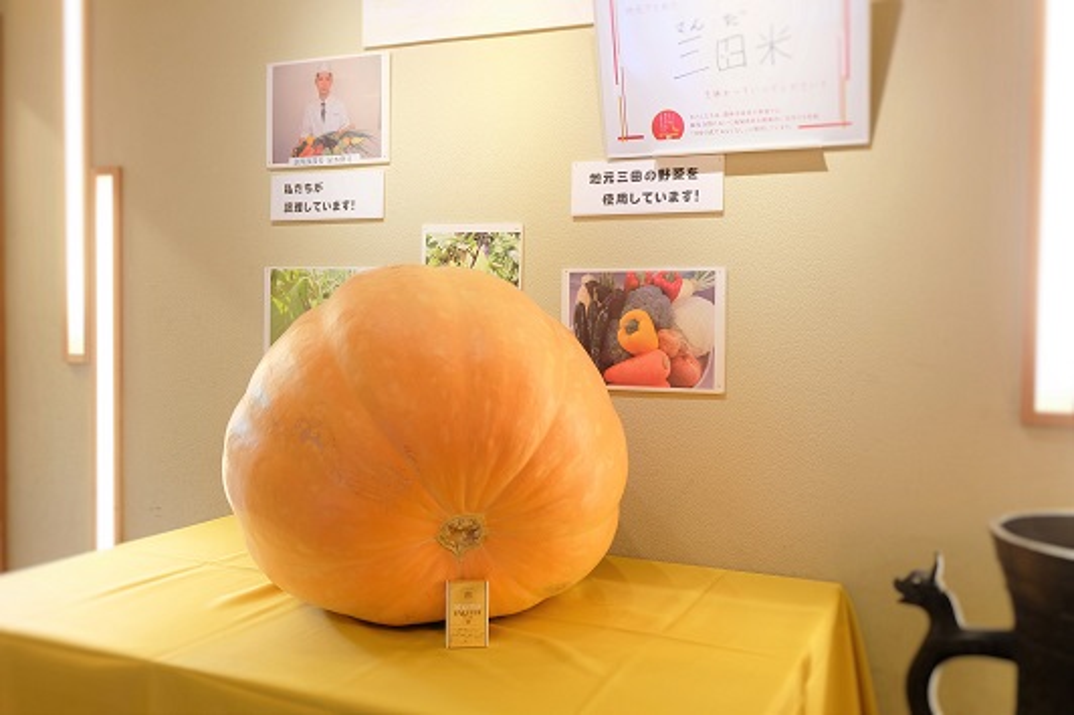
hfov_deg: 58.7
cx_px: 537
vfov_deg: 41.1
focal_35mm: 32
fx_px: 954
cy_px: 358
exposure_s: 1/10
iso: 640
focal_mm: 21.1
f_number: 4
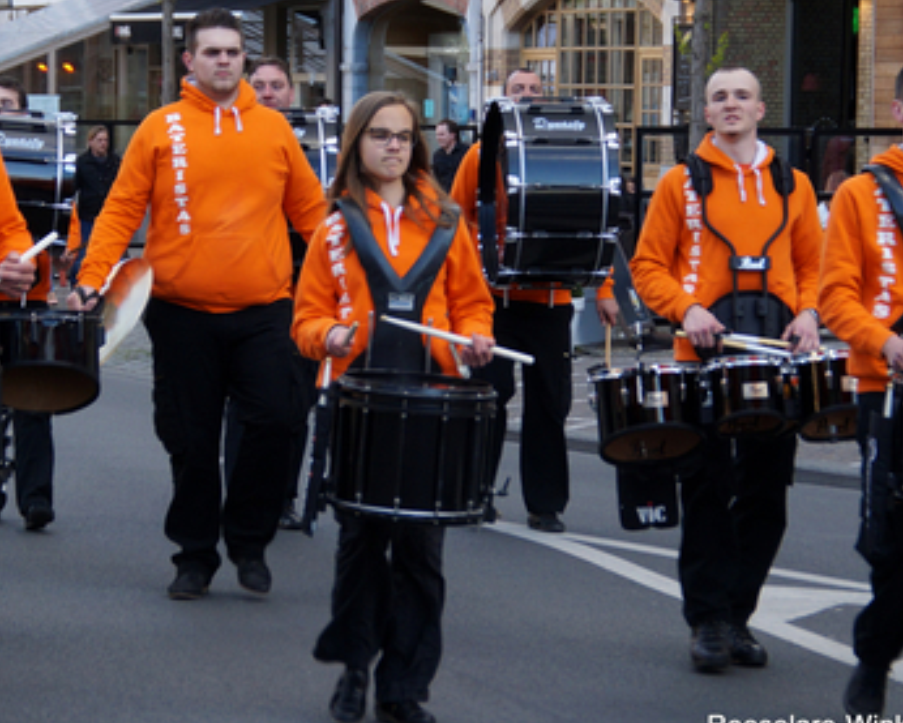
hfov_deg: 17.5
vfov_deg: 14.0
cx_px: 391
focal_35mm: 110
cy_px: 252
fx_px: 2936
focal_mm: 45
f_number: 5
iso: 200
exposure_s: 1/100
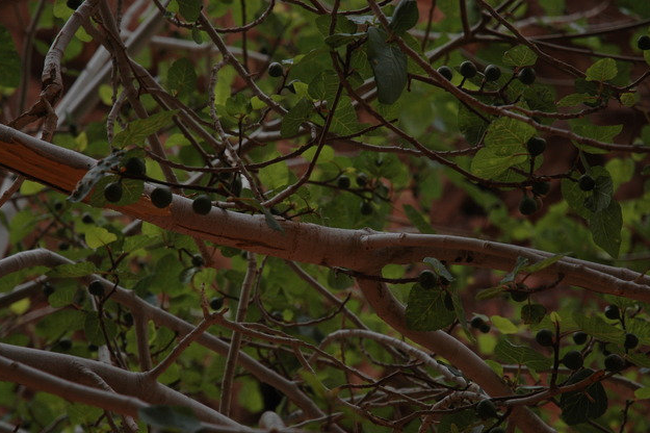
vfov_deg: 11.3
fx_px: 2183
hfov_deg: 16.9
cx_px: 327
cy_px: 224
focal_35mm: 121
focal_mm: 70
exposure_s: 1/200
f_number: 4.5
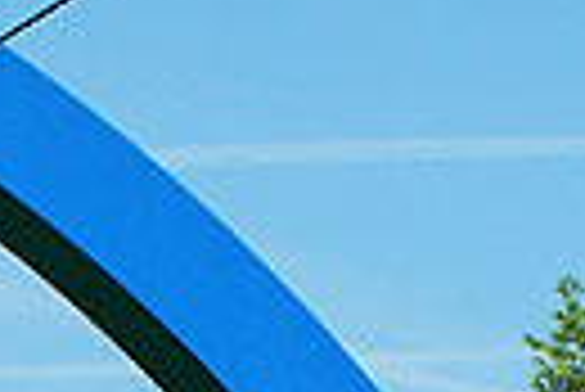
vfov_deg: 3.3
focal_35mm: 412
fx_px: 6701
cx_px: -522
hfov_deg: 4.9
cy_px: 1176
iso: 200
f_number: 8
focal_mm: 35
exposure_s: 1/500
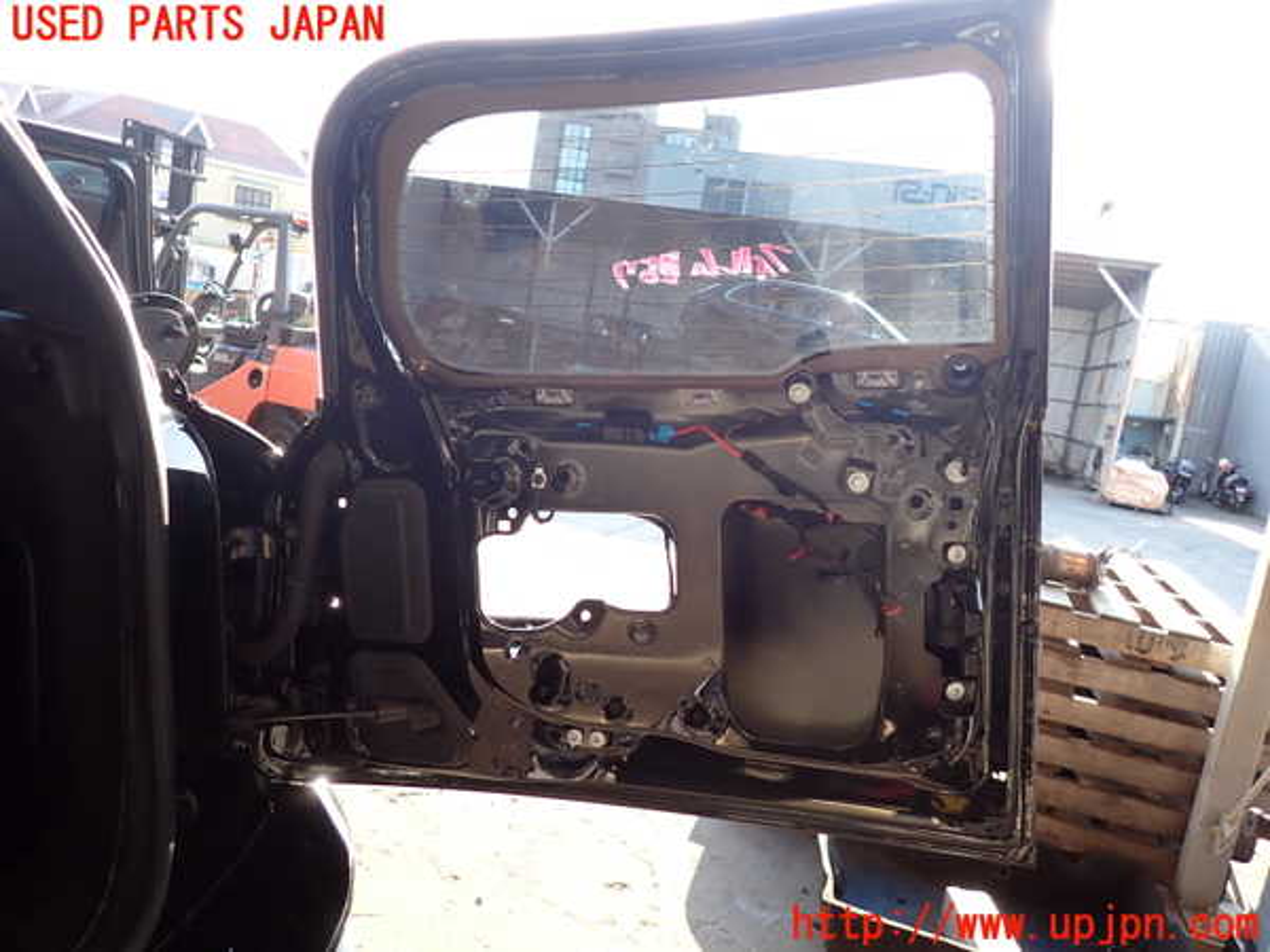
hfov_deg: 69.4
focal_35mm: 25
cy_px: 476
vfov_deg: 54.9
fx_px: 917
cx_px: 635
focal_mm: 4.5
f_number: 2
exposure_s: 1/200
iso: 100
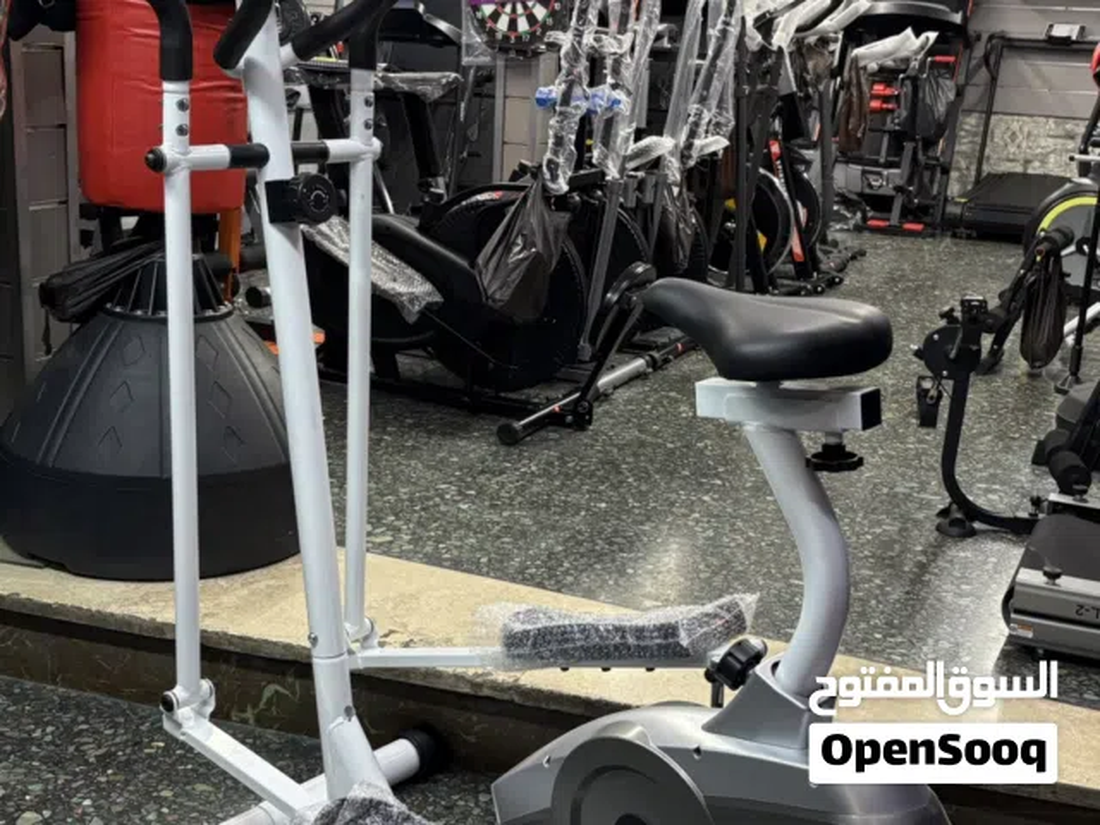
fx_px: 826
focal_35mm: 26
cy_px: 412
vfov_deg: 53.1
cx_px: 550
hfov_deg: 67.3
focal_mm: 5.96
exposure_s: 1/100
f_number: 1.6
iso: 200
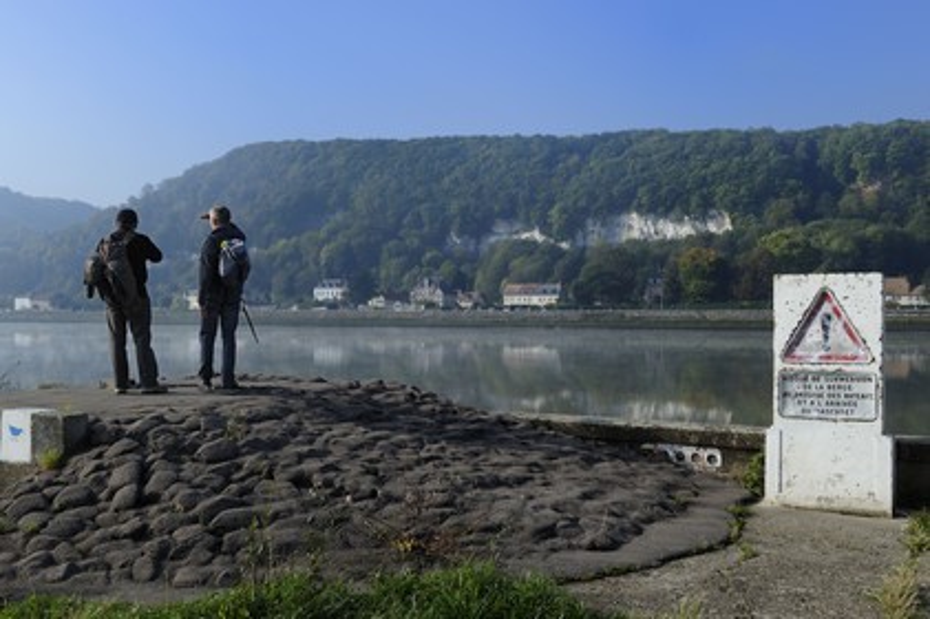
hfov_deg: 55.8
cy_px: 310
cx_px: 465
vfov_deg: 38.8
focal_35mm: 34
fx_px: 878
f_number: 14
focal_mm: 34
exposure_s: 1/200
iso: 400
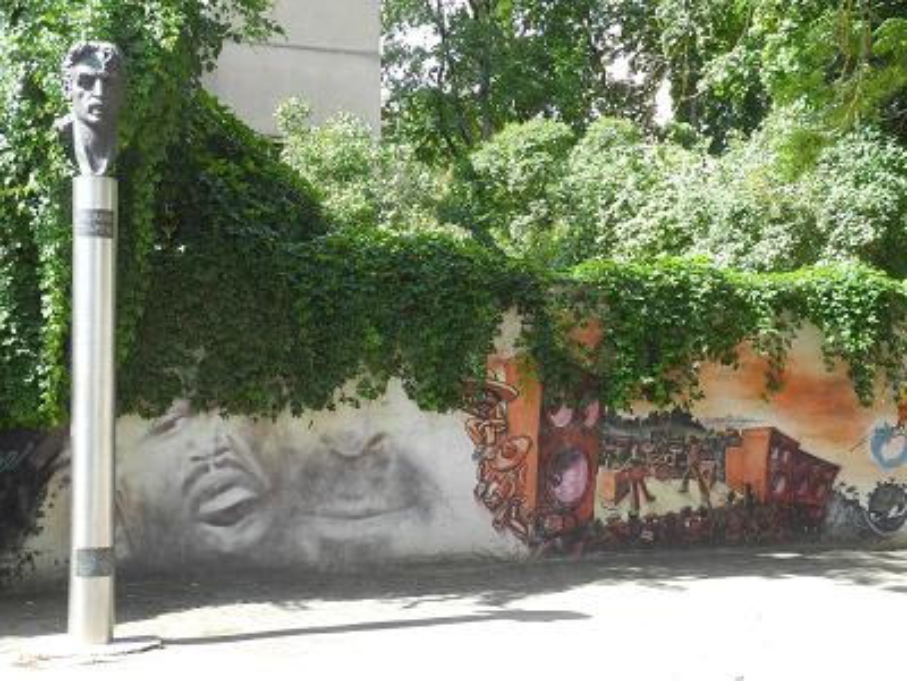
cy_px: 340
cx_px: 454
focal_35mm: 50
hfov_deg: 38.2
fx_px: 1310
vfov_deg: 29.1
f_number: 3.5
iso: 100
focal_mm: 10.7
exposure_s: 1/160
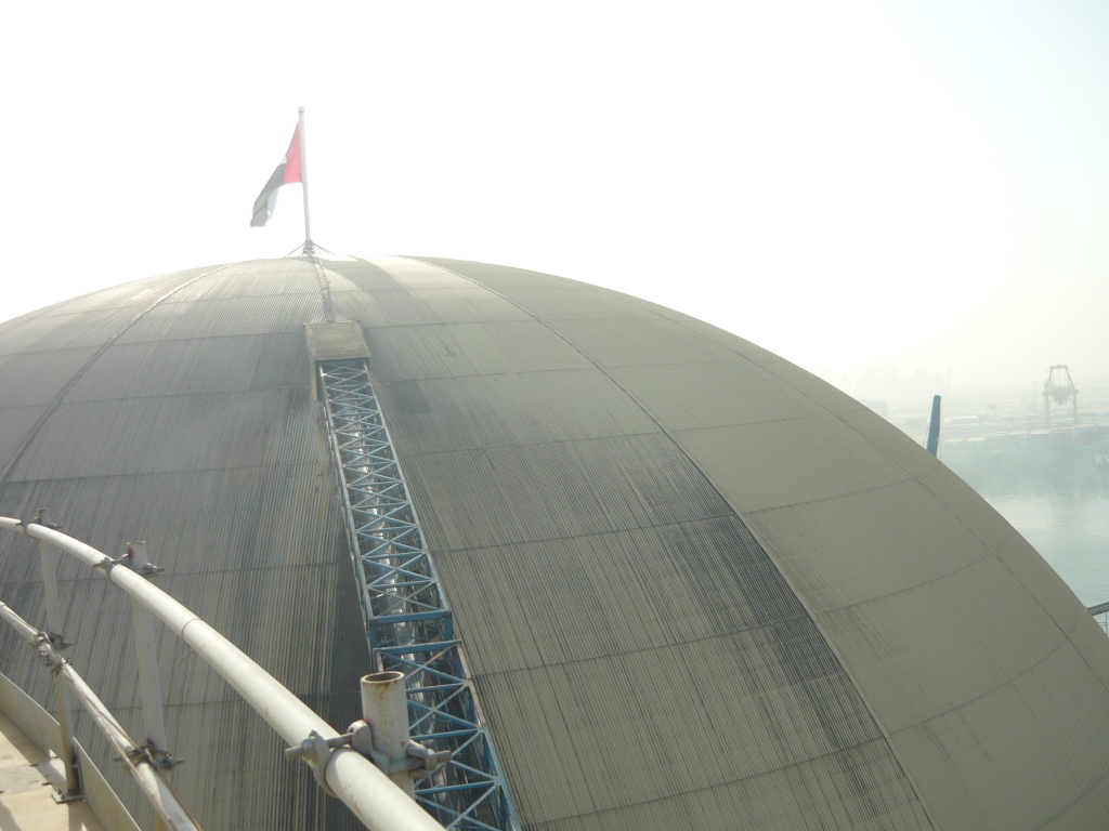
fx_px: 1153
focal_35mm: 36
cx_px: 554
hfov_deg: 51.4
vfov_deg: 39.7
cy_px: 416
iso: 100
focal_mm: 5.5
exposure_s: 1/160
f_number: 8
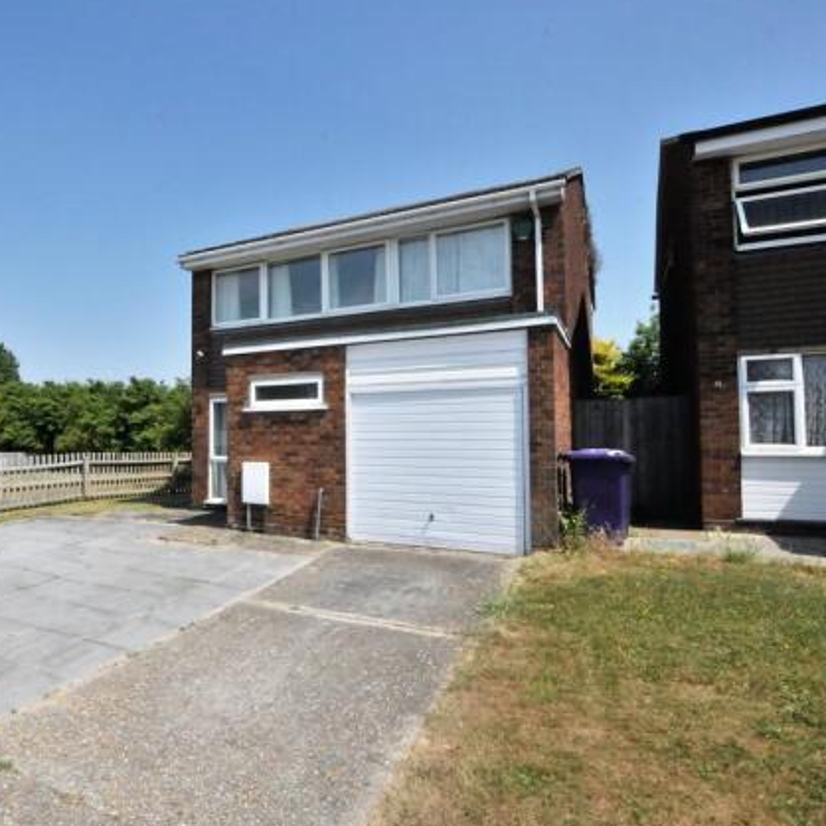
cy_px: 417
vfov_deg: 74.8
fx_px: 540
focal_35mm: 20
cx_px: 241
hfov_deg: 71.4
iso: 800
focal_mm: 10
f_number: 16
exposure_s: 1/1000
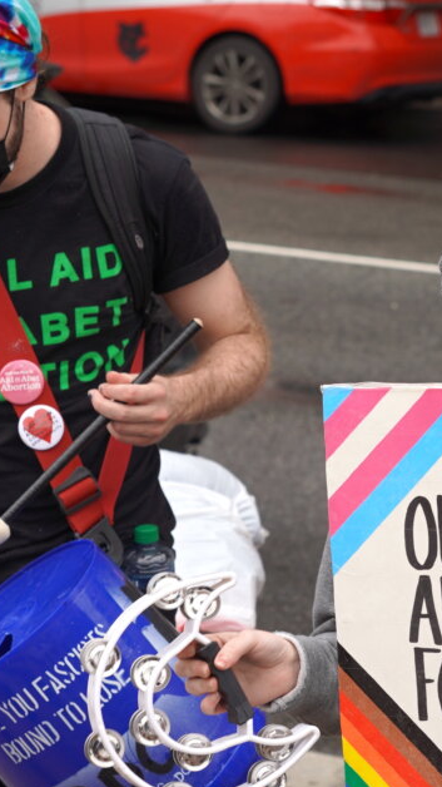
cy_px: 411
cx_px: 381
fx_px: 2683
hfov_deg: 9.4
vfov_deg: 16.7
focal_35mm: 129
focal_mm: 47.6
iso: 100
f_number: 4.5
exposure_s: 1/400
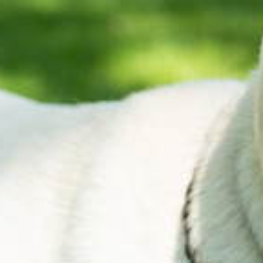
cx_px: 643
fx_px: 2063
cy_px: 18
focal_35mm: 240
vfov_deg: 7.3
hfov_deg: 6.9
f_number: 6.3
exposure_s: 1/320
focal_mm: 52
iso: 100
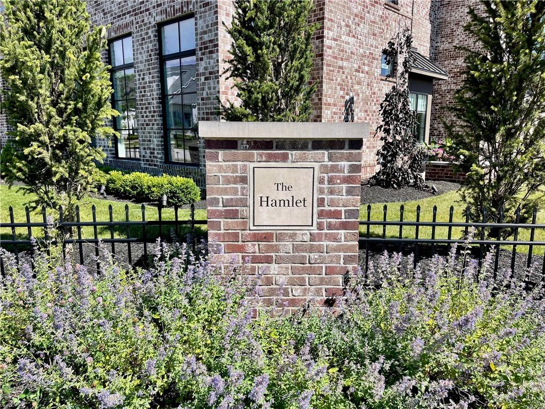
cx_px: 272
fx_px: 409
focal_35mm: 26
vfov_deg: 53.1
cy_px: 204
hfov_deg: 67.3
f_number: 1.6
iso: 32
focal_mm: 5.1
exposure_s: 1/1795
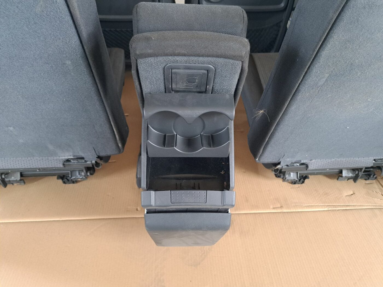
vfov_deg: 56.8
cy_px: 144
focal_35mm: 24
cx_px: 192
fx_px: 266
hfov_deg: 71.6
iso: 400
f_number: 1.8
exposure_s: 1/33
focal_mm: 5.23
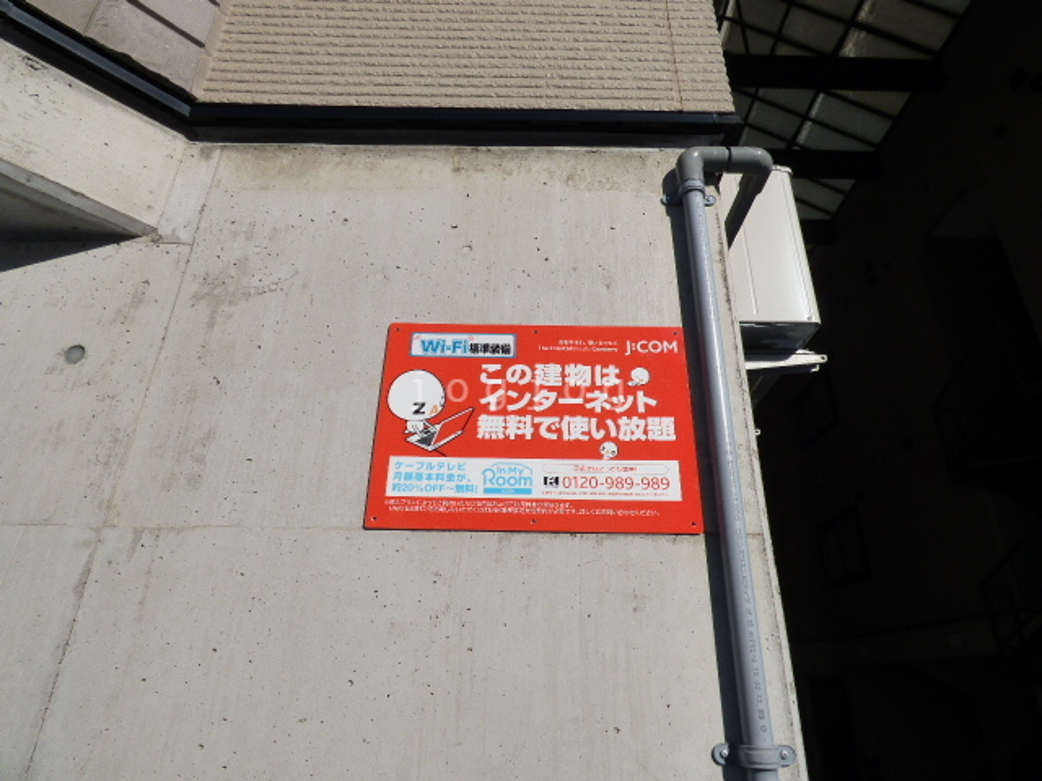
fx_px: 602
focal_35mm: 20
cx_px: 521
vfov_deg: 66.0
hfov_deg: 81.7
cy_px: 390
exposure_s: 1/2000
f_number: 5
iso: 160
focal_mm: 3.58
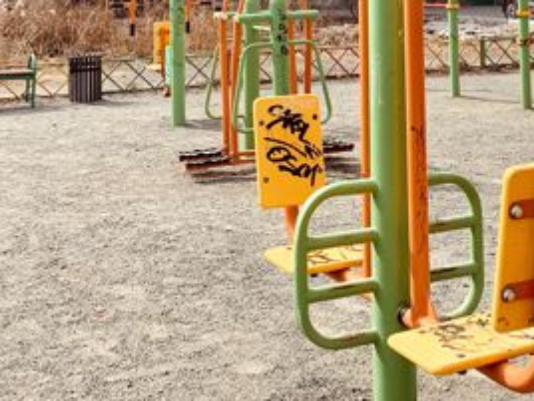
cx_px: 381
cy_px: -72
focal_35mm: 62
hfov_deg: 30.8
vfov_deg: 22.0
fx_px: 956
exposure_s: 1/1953
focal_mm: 4.25
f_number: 1.8
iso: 25
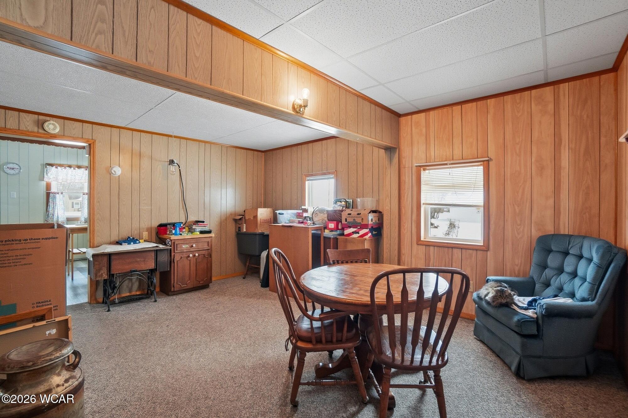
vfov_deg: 77.3
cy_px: 209
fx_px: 262
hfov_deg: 100.4
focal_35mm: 15
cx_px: 314
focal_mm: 10
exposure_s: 1/100
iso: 100
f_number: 4
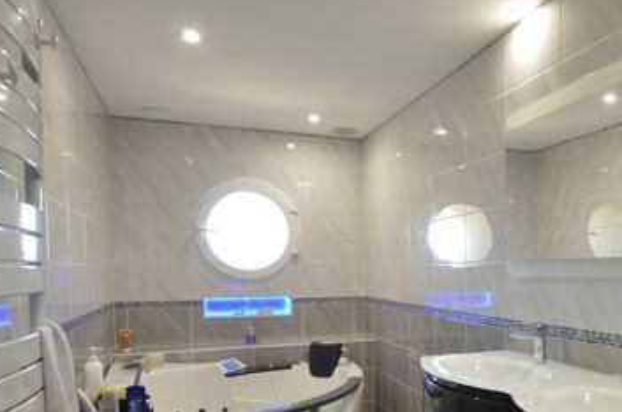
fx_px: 517
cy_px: 291
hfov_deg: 59.3
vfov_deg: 42.6
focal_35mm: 30
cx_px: 454
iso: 560
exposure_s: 1/60
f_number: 3.5
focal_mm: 10
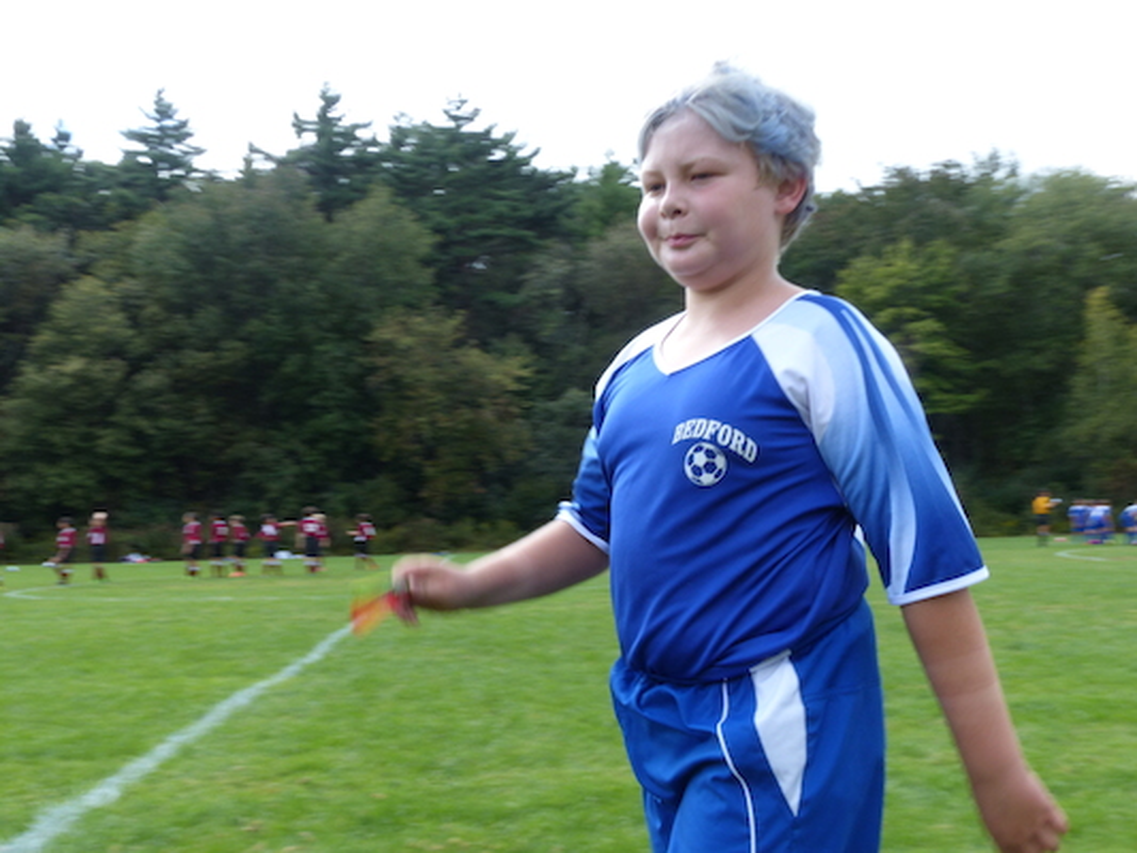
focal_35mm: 38
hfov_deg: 49.0
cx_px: 568
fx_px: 1248
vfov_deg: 37.7
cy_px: 426
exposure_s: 1/80
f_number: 8
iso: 100
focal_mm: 6.8
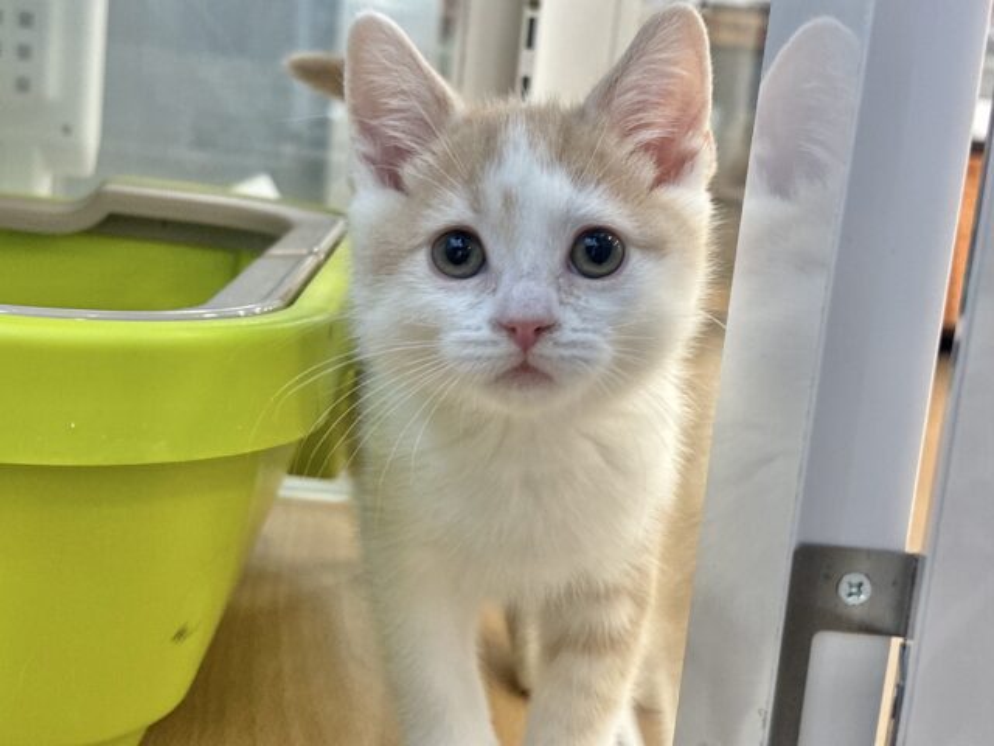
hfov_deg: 36.8
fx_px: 1493
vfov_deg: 28.0
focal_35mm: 52
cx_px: 497
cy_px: 373
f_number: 1.6
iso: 100
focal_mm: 5.96
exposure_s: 1/50
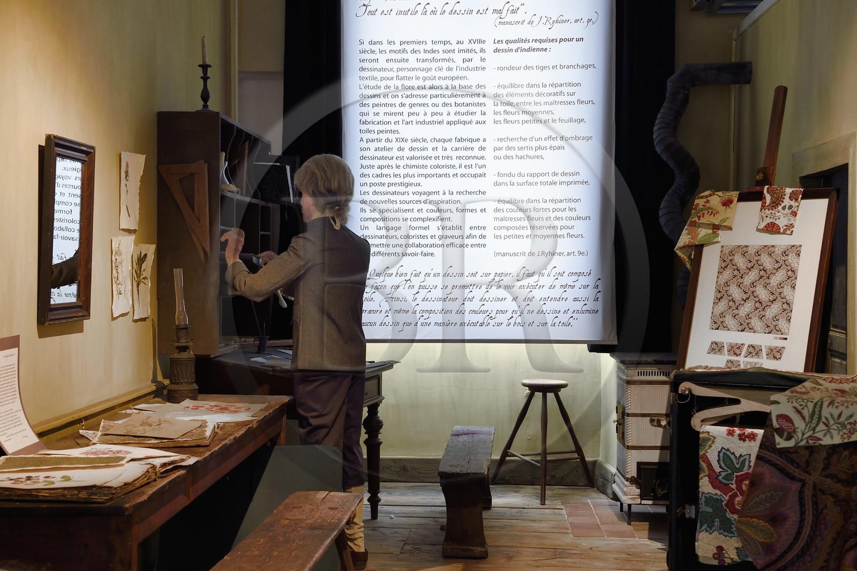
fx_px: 1190
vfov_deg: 27.0
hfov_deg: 39.6
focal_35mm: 50
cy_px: 286
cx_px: 428
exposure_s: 1/15
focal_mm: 50
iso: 1600
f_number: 7.1
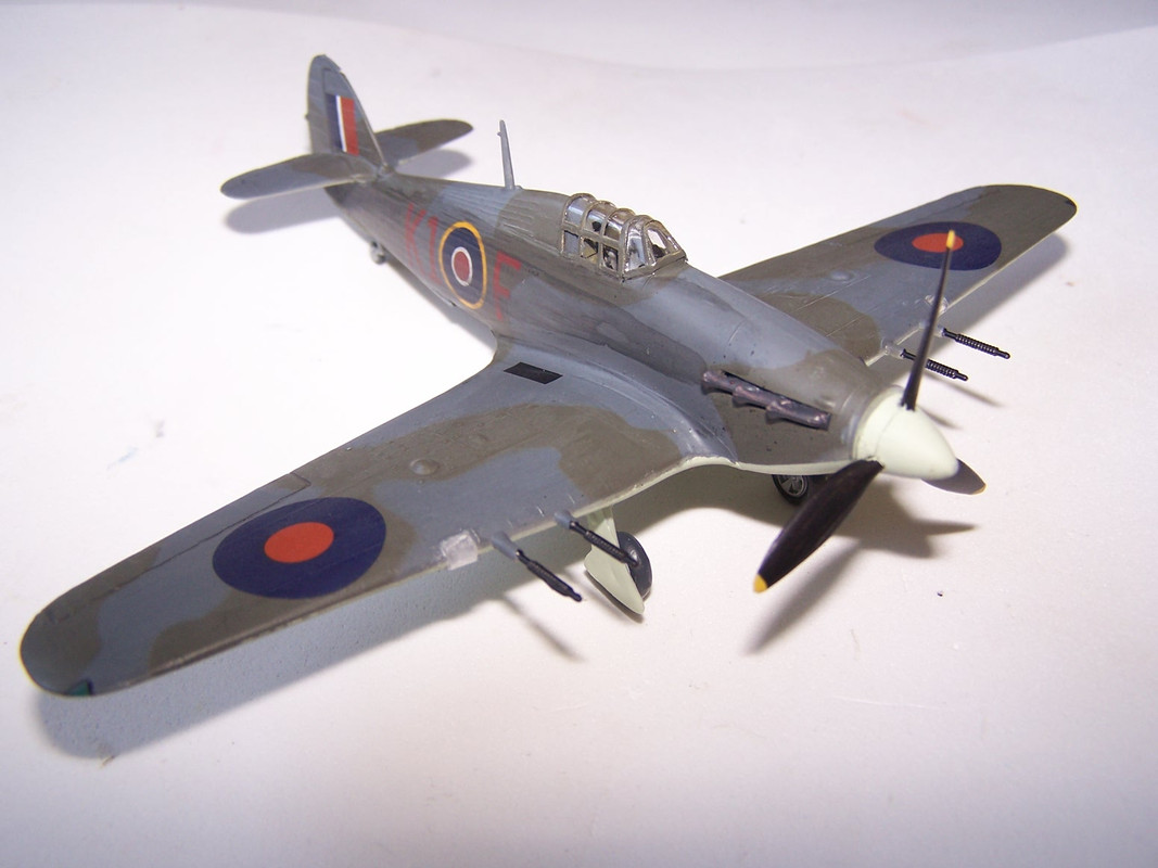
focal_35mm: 38
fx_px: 1271
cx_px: 579
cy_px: 434
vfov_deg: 37.7
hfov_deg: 49.0
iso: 80
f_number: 2.8
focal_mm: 6.3
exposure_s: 1/60
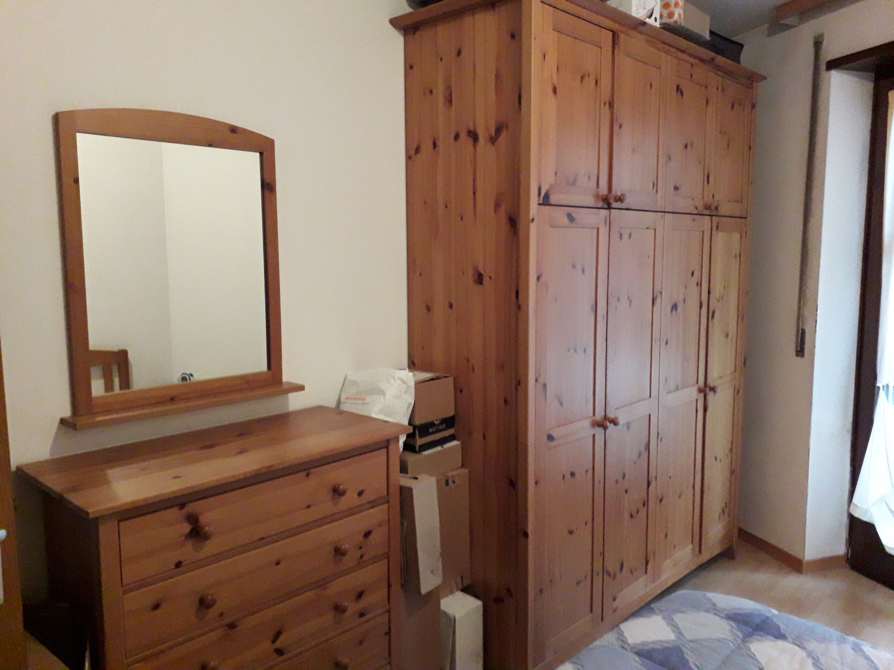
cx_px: 447
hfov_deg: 65.3
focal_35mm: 27
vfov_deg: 51.4
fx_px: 697
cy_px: 335
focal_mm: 3.6
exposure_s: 1/25
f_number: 1.9
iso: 400
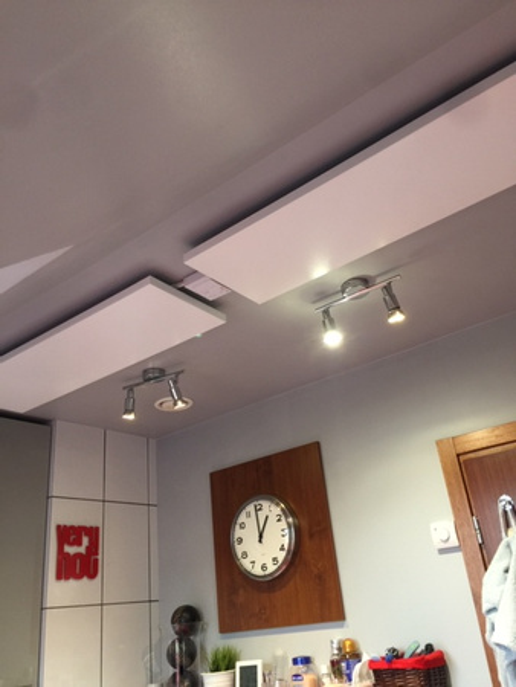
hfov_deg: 48.3
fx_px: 576
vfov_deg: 61.6
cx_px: 258
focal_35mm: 29
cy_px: 344
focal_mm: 4.15
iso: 50
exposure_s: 1/17
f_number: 2.2
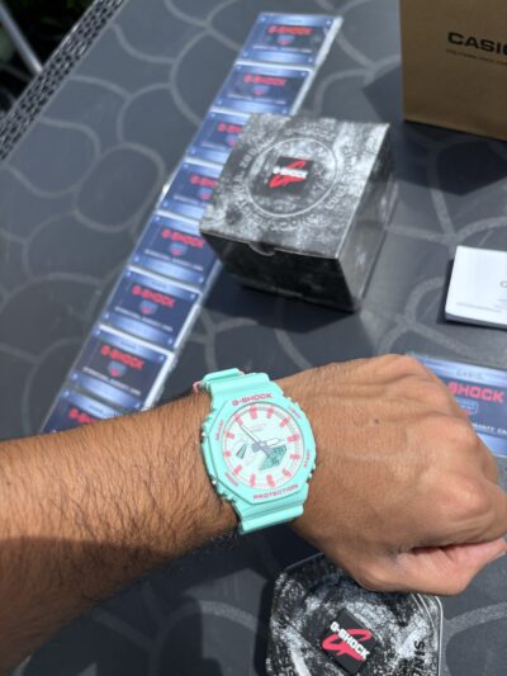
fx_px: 508
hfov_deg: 53.1
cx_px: 254
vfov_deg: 67.3
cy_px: 338
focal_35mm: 26
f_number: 1.6
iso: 50
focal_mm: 5.96
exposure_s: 1/4329
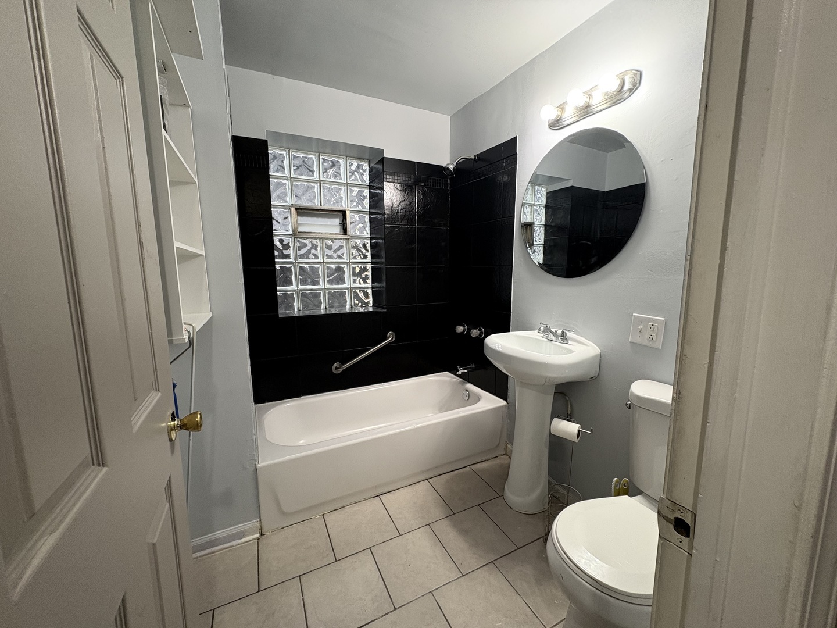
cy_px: 314
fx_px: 339
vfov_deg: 85.7
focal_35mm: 14
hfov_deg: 102.1
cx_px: 418
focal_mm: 2.22
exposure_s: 1/60
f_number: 2.2
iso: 200
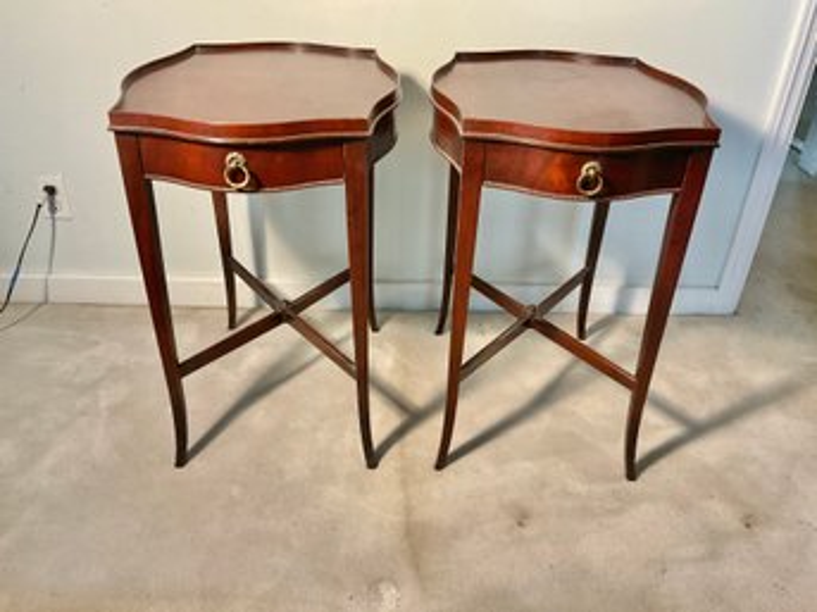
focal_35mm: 29
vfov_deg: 48.2
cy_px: 306
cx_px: 408
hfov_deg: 61.7
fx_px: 684
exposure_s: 1/60
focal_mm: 3
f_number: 1.8
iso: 160
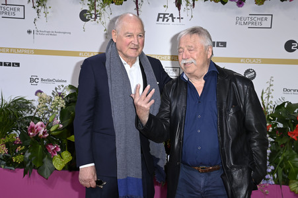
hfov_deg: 34.5
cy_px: 99
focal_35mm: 58
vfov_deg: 23.3
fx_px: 480
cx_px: 149
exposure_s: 1/250
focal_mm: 58
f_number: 6.3
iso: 640
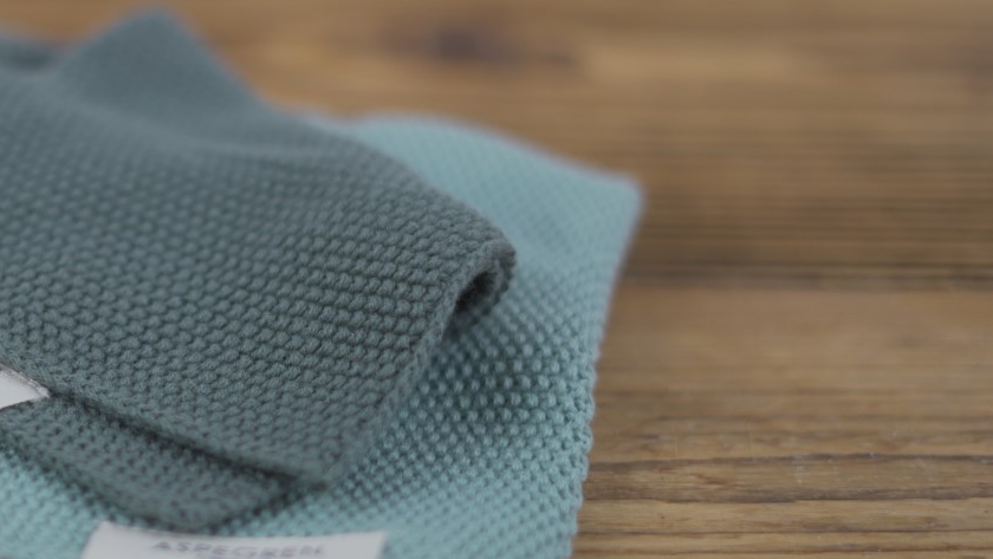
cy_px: 251
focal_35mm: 101
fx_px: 2660
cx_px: 170
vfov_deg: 12.0
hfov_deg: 20.8
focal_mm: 50
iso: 250
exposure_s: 1/200
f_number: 1.8
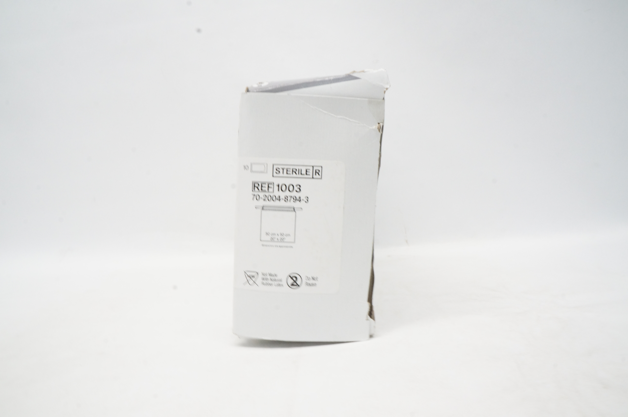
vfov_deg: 47.8
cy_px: 208
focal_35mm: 27
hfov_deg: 67.4
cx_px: 314
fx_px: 470
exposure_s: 1/15
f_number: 18
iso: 1600
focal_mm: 18
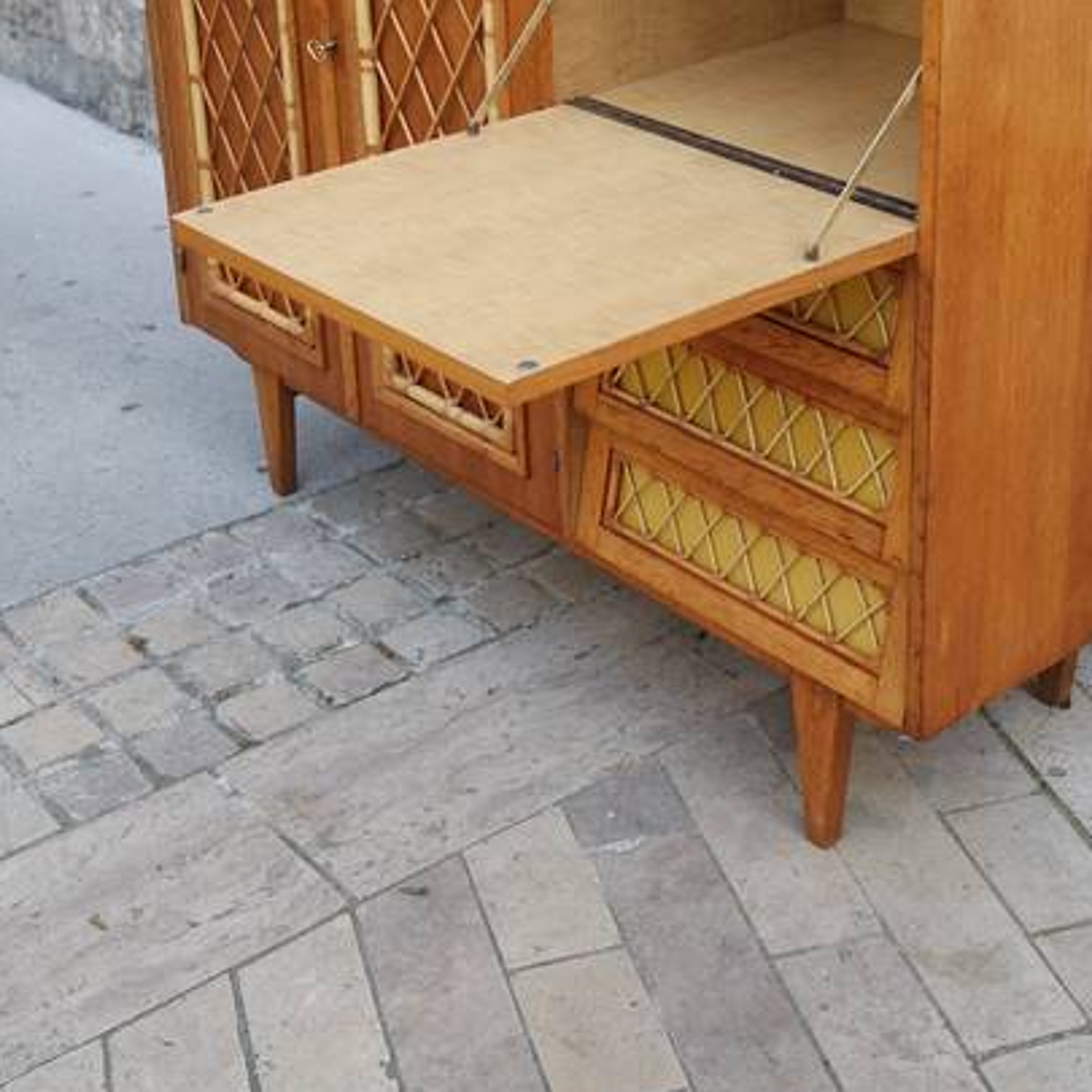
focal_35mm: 58
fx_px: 2070
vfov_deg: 28.9
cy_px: 213
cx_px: 639
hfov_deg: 29.5
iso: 100
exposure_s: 1/100
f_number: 4
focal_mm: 24
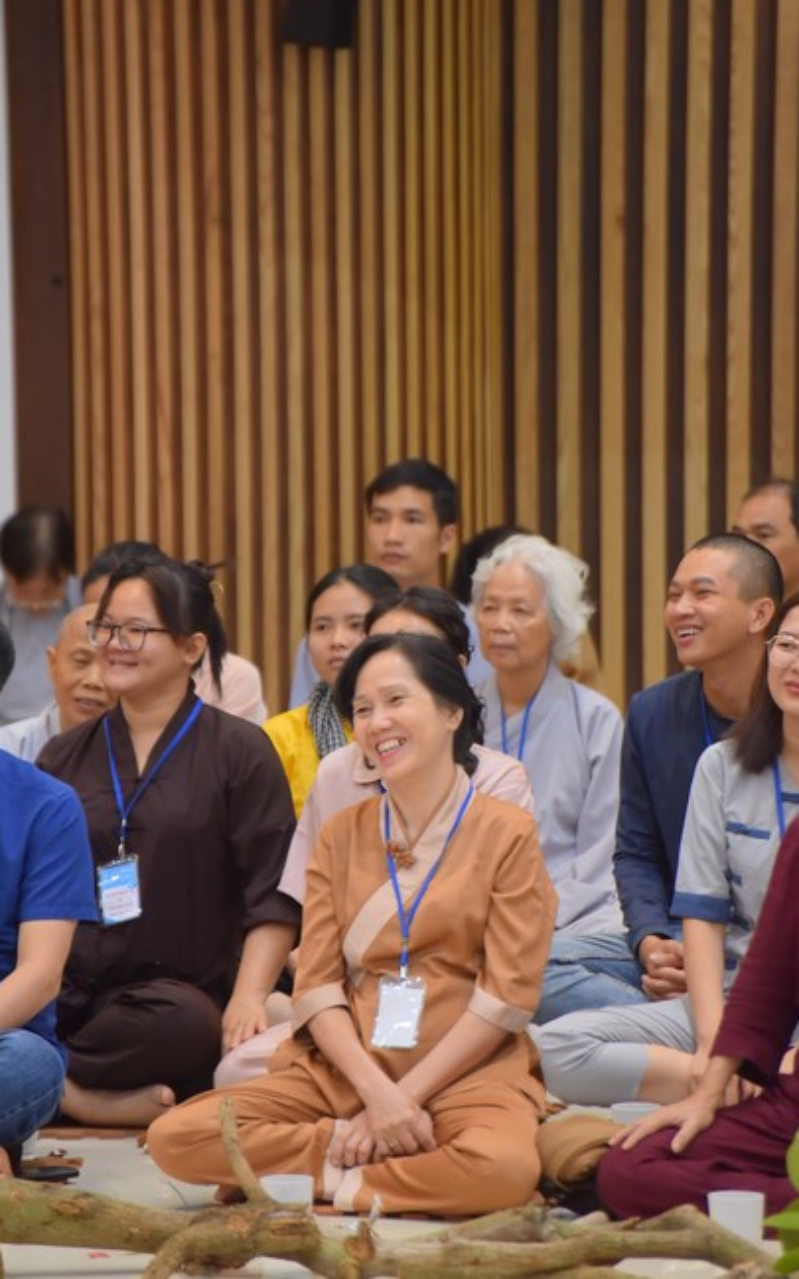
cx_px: 392
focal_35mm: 225
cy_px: 640
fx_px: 7839
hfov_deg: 5.8
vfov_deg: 9.3
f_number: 5.3
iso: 2000
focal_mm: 220
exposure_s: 1/100
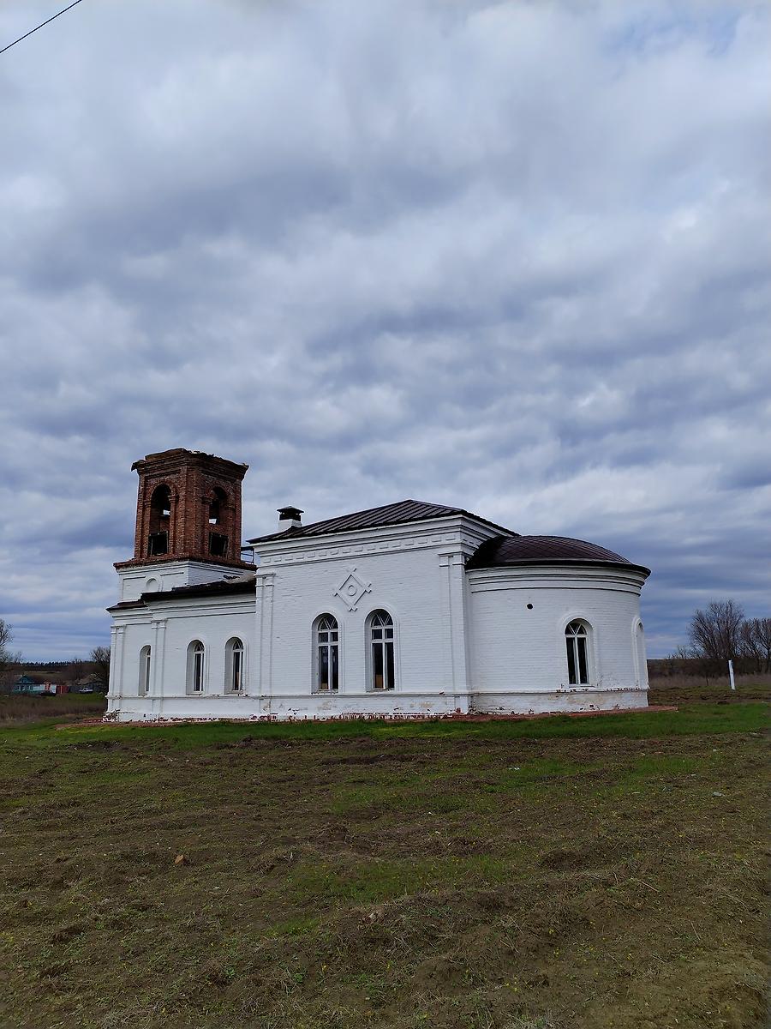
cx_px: 386
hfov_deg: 48.2
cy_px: 514
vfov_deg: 61.7
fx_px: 861
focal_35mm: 29
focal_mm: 4.75
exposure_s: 1/2821
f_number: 1.8
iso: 100
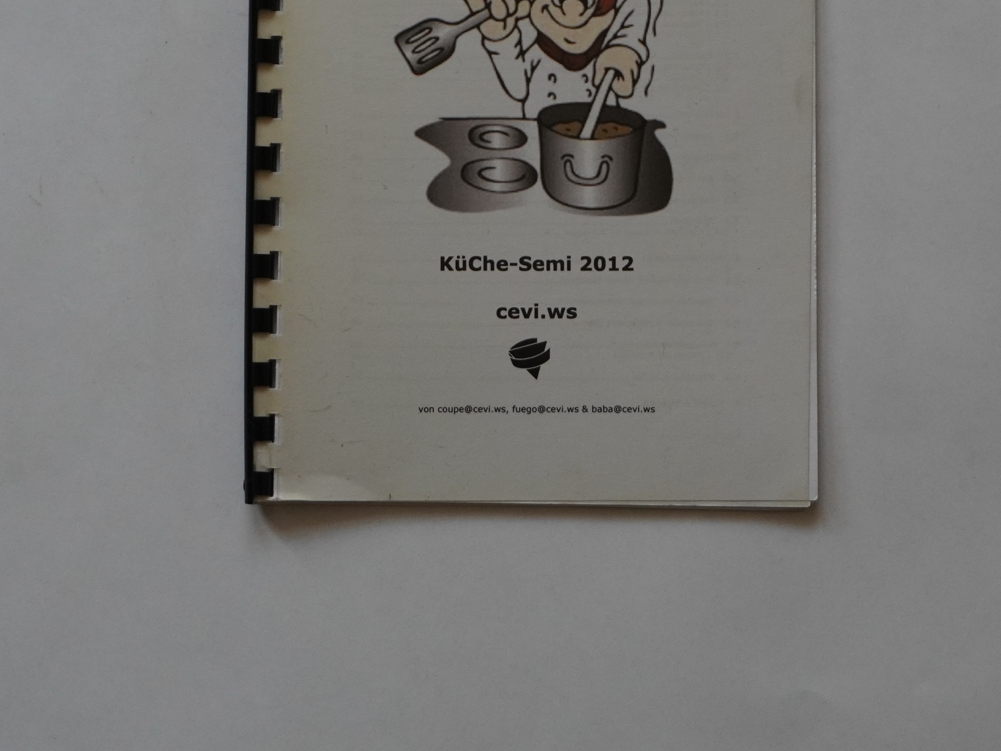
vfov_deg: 11.6
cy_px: 126
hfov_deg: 15.5
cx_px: 546
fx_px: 3672
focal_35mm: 127
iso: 800
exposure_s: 1/160
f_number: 5.6
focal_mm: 42
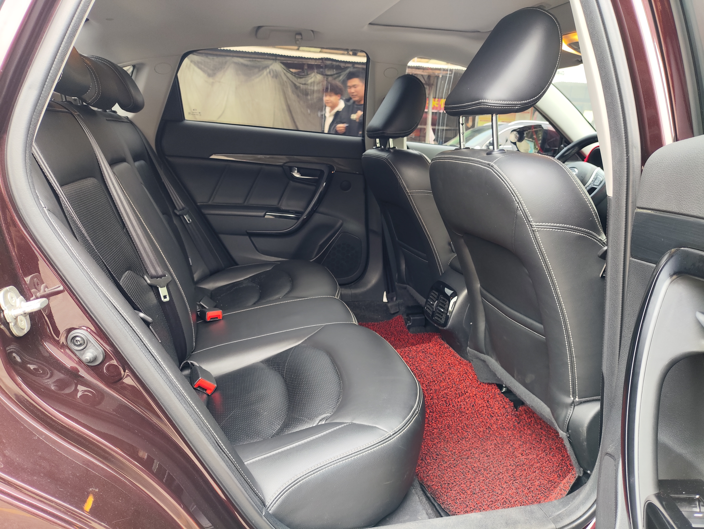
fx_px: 488
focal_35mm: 24
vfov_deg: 56.9
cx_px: 352
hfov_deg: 71.6
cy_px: 264
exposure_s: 1/30
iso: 86
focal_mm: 4.68
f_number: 1.8
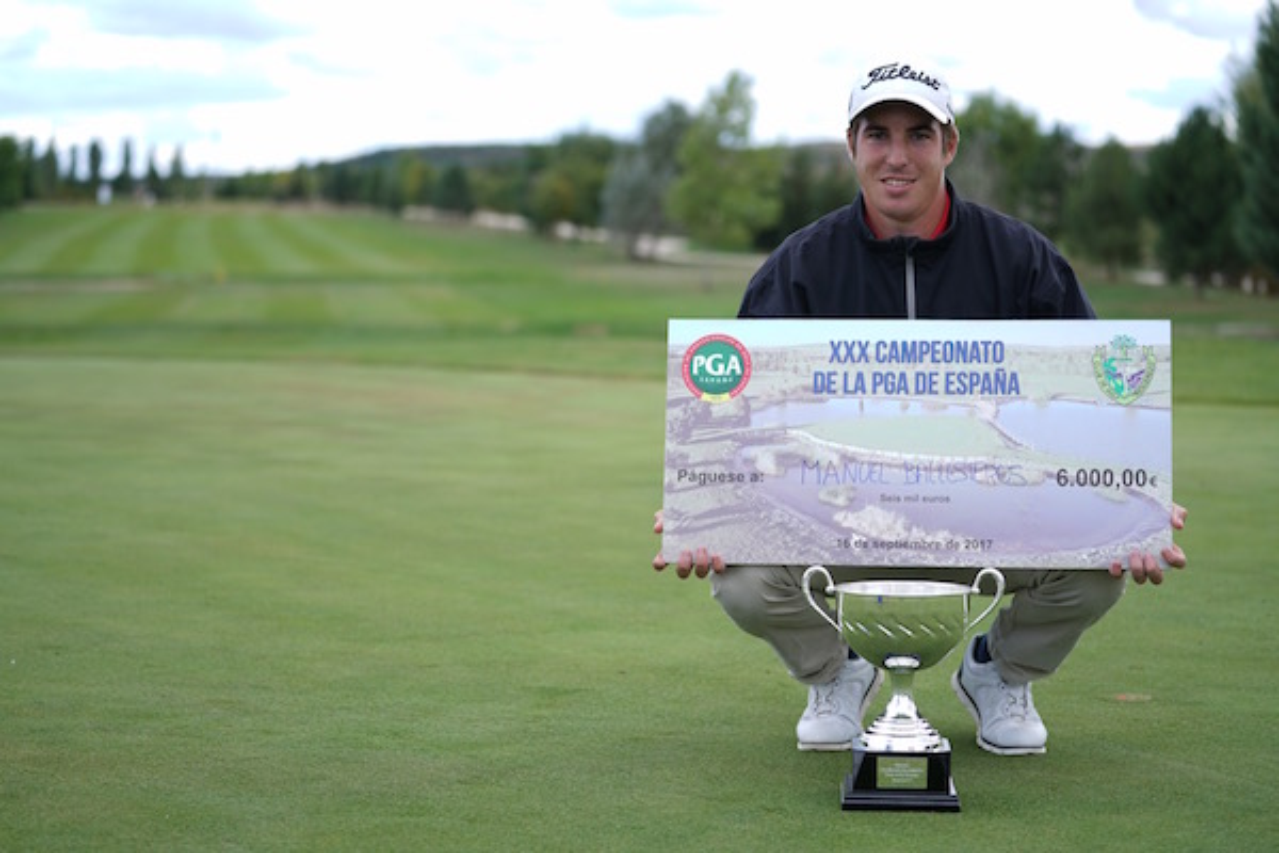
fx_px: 2487
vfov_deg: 19.5
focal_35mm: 70
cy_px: 426
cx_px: 640
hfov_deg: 28.8
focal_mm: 70
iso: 50
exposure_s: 1/250
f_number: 2.8
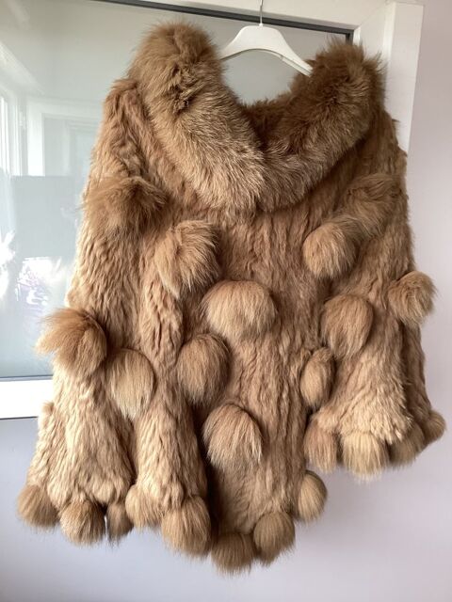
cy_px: 301
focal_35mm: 31
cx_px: 226
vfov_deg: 58.4
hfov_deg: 45.4
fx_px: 540
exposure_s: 1/60
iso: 50
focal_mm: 3.3
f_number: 2.4
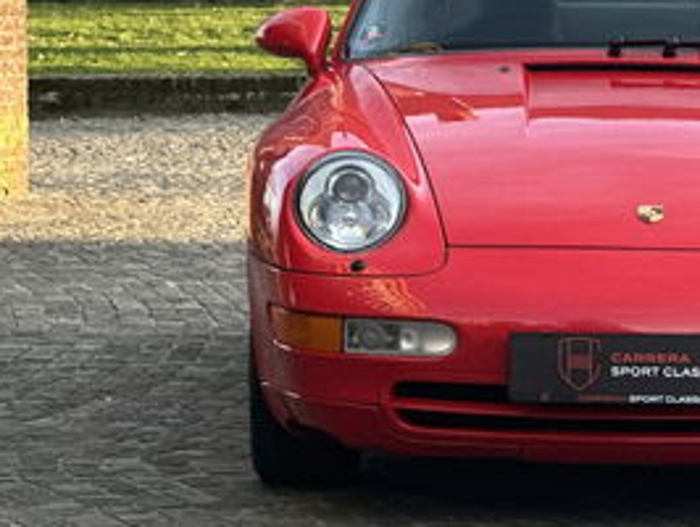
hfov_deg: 8.9
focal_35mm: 222
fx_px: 4493
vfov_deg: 6.7
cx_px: 621
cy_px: 306
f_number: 2.8
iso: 80
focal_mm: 9
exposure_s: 1/121
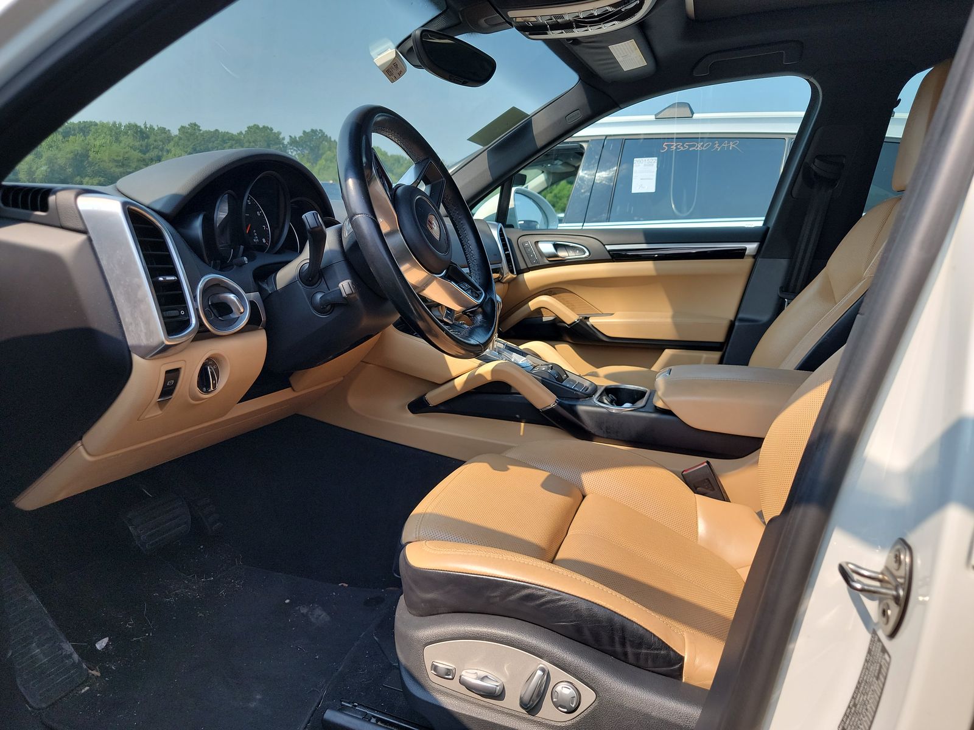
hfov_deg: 71.6
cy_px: 365
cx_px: 487
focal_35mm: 24
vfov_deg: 56.8
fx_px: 675
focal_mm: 6.7
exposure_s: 1/442
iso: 50
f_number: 1.8
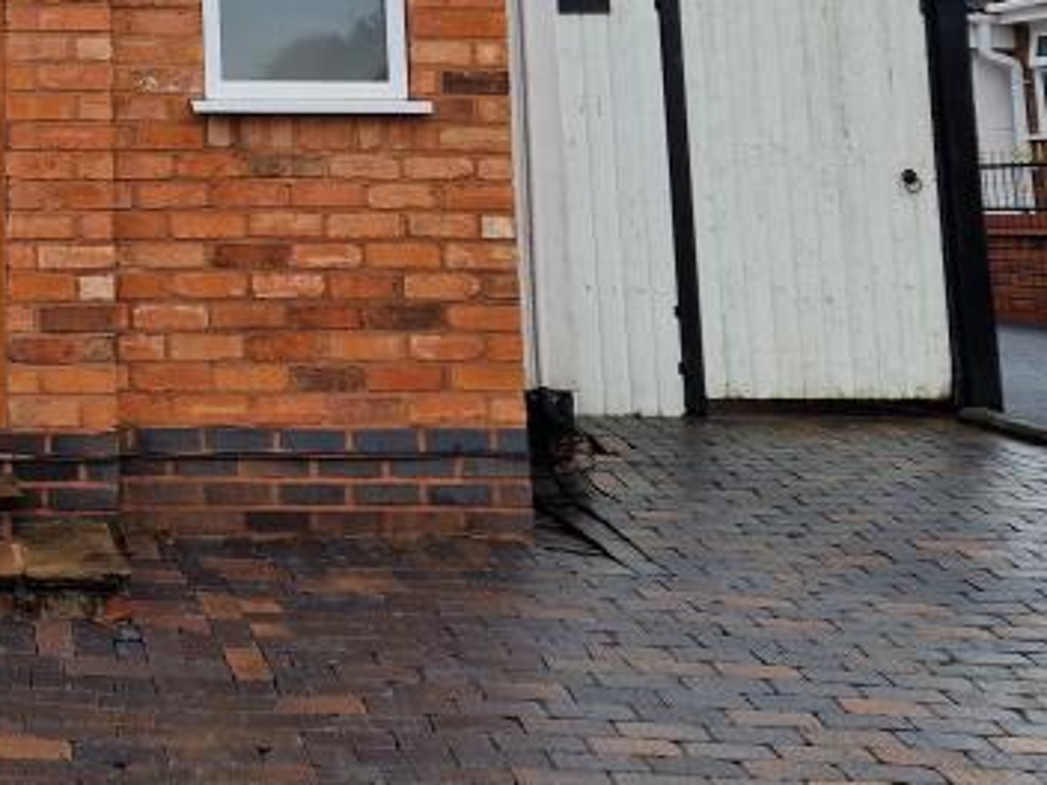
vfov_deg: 20.6
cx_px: -36
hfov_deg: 27.1
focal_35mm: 67
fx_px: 2026
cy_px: -143
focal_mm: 5.4
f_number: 1.8
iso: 50
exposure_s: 1/598
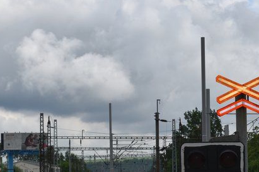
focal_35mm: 142
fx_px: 1022
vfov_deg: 9.6
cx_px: 205
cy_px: 122
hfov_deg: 14.4
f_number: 11
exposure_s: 1/200
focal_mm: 38
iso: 100
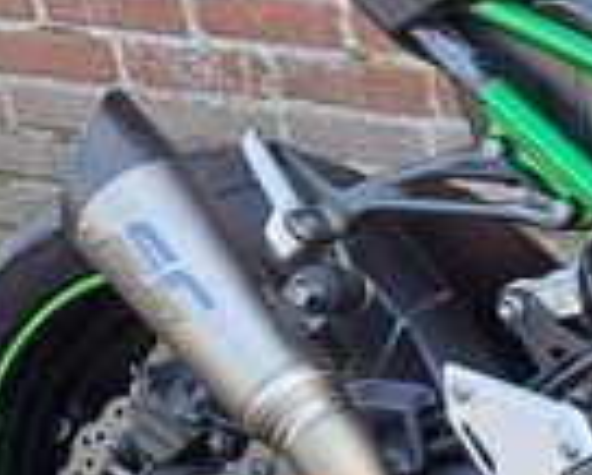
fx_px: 1929
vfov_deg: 14.0
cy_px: 309
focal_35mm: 110
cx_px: 1236
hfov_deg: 14.2
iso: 50
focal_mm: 5.23
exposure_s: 1/100
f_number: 1.8
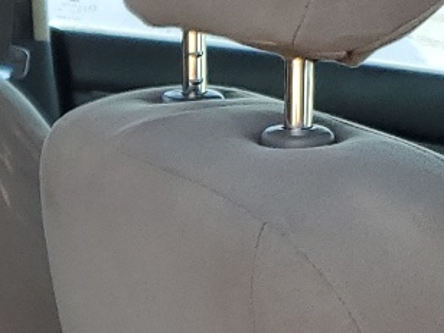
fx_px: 1732
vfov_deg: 10.6
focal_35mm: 135
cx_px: -388
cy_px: 487
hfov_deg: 13.0
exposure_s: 1/233
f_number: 1.5
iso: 50
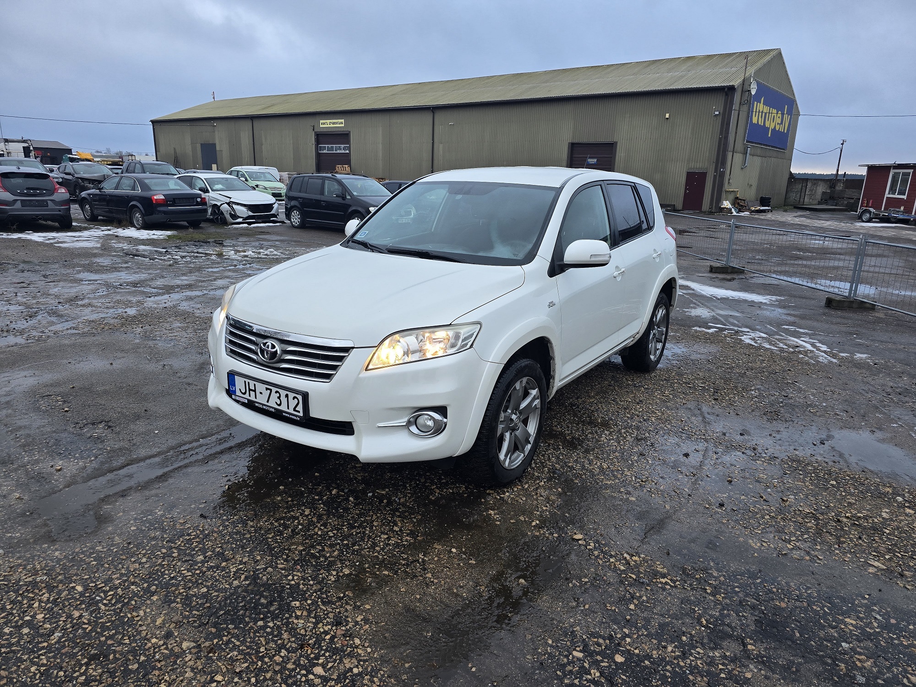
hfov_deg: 73.9
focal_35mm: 23
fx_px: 609
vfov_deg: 58.9
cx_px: 458
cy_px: 344
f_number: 1.7
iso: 80
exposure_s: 1/180
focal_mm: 6.3
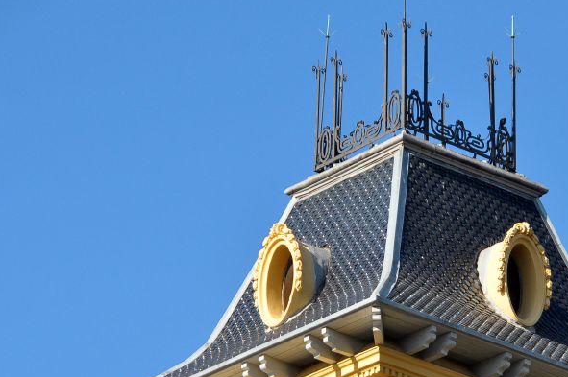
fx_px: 4302
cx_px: 411
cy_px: 316
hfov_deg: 7.5
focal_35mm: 273
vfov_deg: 5.0
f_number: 7.1
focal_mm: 105
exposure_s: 1/1250
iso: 560
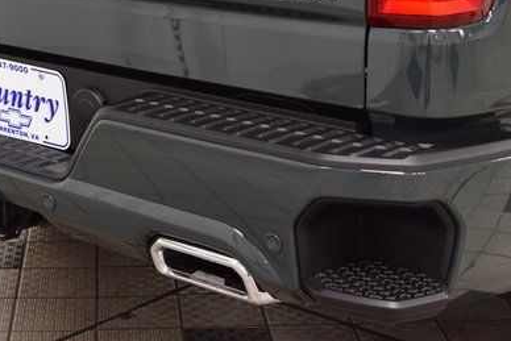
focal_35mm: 89
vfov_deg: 15.3
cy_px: 64
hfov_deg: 22.7
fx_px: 1264
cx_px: 153
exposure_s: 1/15
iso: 1100
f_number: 6.3
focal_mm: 36
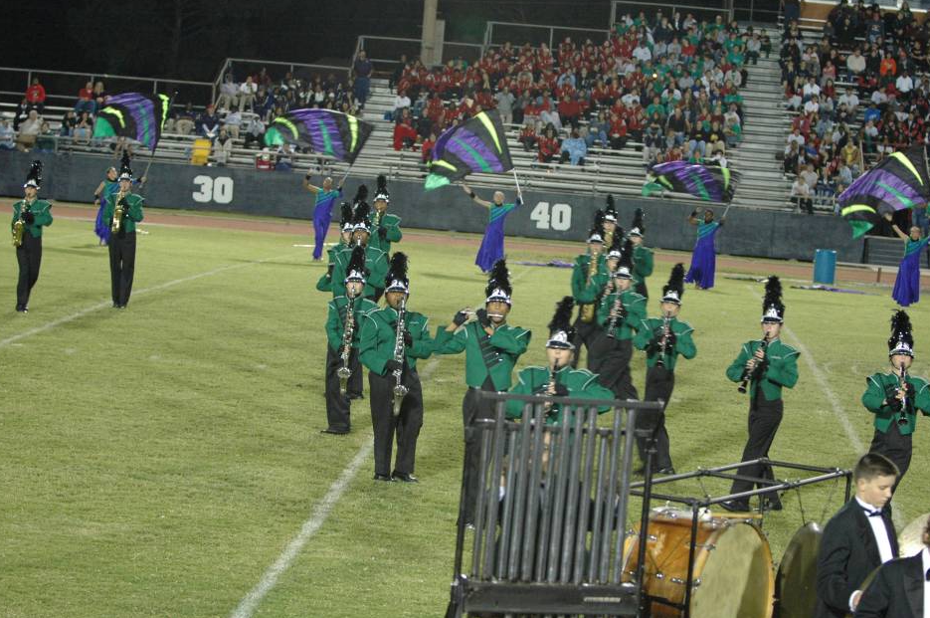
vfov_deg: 11.9
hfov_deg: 17.8
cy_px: 300
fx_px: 2967
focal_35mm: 115
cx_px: 466
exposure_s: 1/60
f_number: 2.8
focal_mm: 70
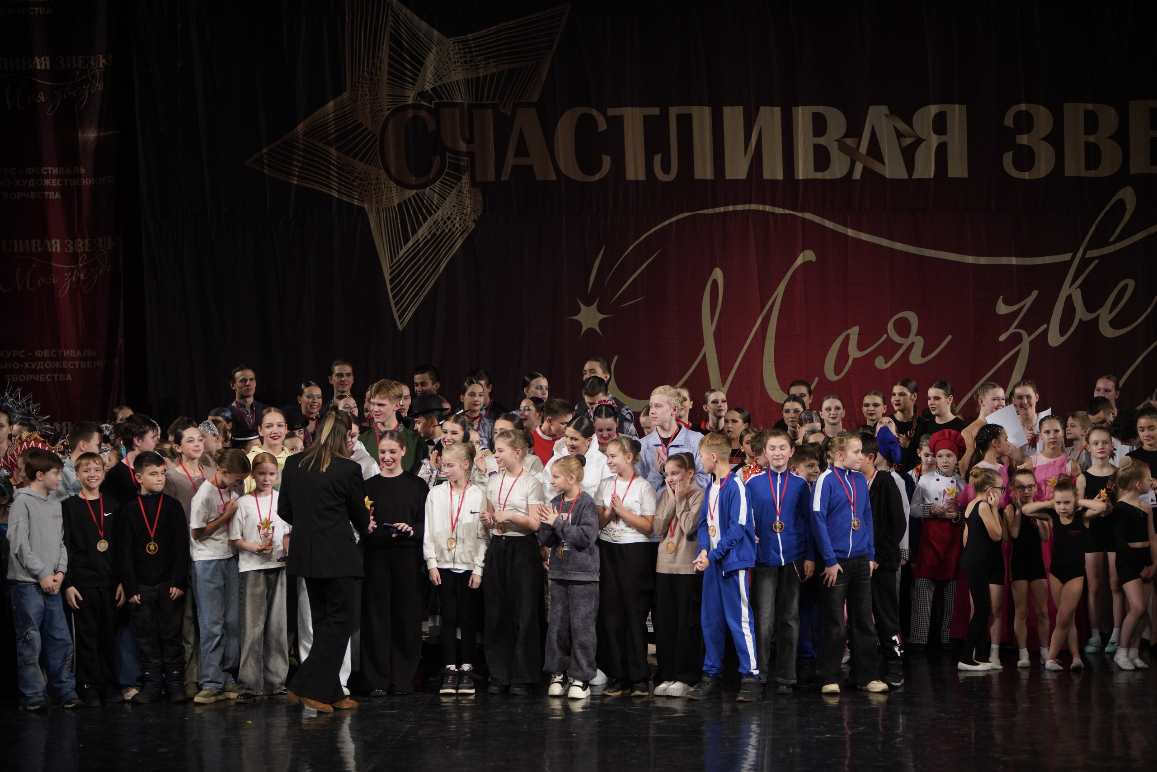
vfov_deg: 11.4
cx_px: 578
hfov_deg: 17.1
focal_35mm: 120
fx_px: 3857
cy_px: 386
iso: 2000
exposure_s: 1/500
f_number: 2.8
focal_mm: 120
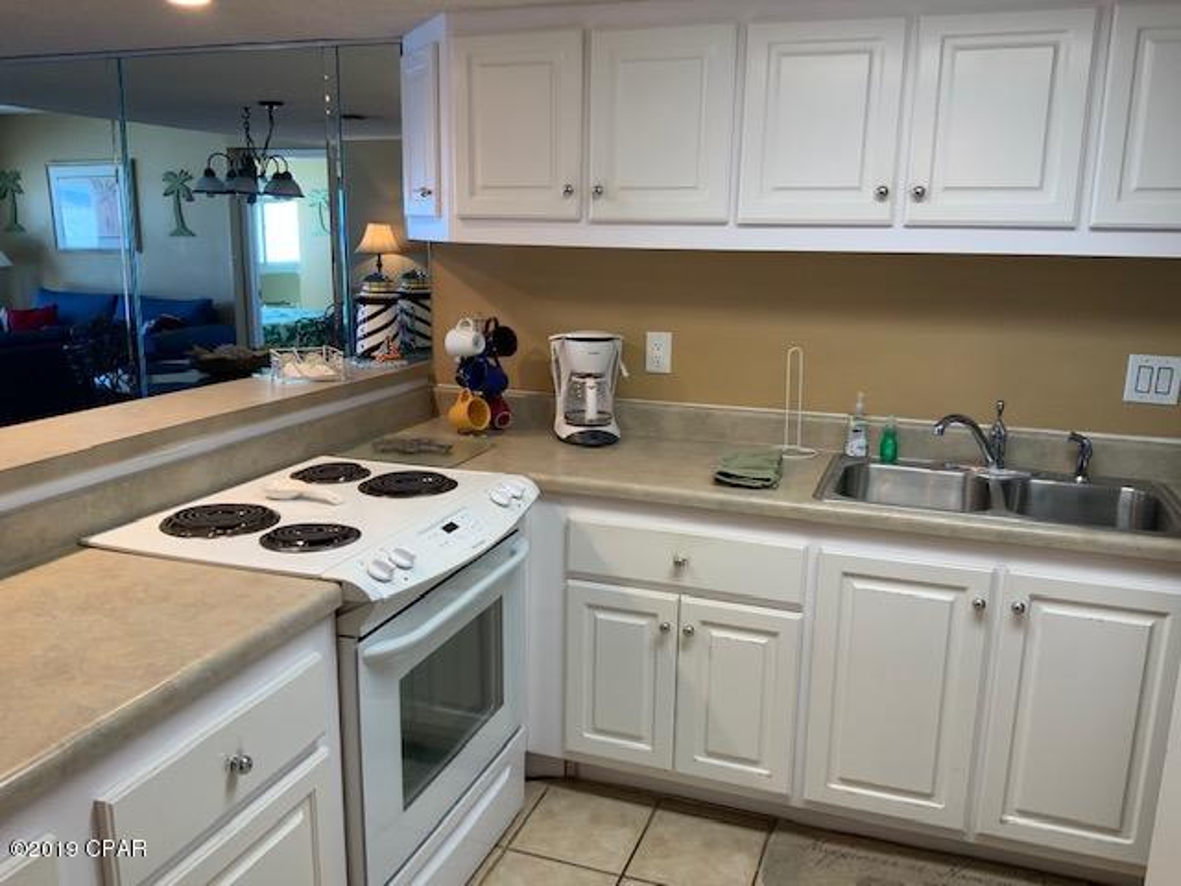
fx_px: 989
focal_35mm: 29
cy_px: 443
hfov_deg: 61.7
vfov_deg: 48.2
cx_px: 590
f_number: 1.8
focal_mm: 3
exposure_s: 1/60
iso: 64
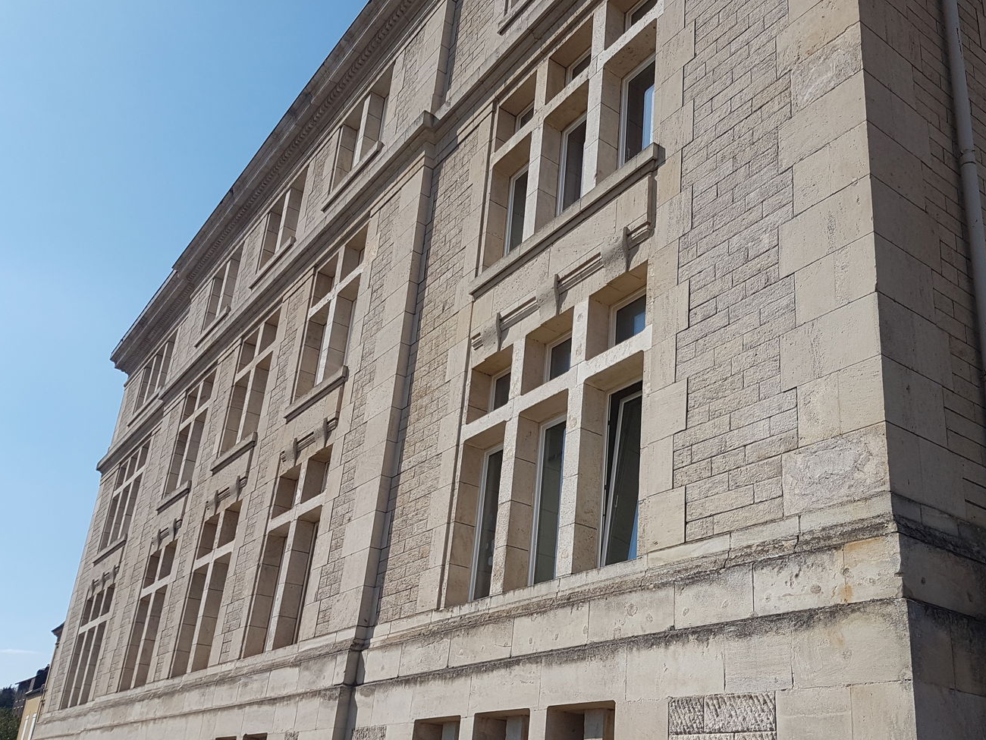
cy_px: 436
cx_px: 588
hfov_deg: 56.4
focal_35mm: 32
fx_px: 911
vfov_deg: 44.0
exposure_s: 1/3016
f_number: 1.7
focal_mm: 4.2
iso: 40
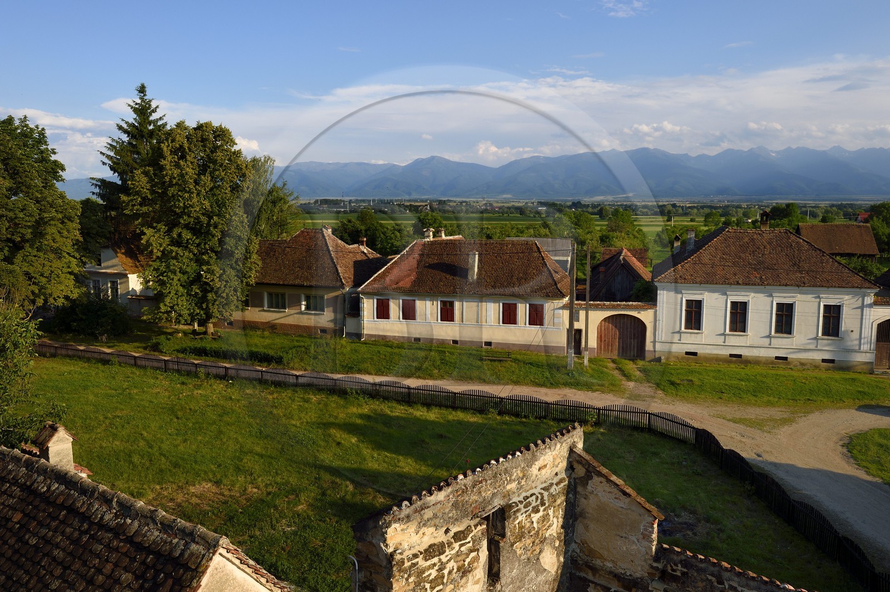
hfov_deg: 63.7
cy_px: 296
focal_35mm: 29
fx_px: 716
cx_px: 445
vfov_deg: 44.9
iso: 200
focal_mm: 29
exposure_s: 1/320
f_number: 10
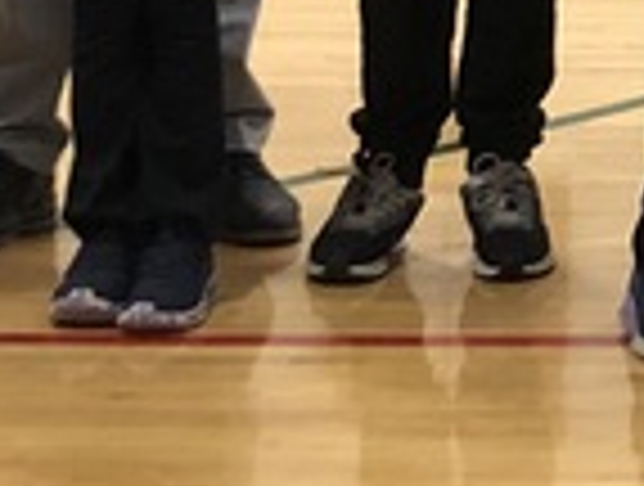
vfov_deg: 7.2
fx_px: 3730
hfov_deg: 9.3
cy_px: -428
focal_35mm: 200
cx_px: 1261
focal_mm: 4
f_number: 1.8
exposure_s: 1/15
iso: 50
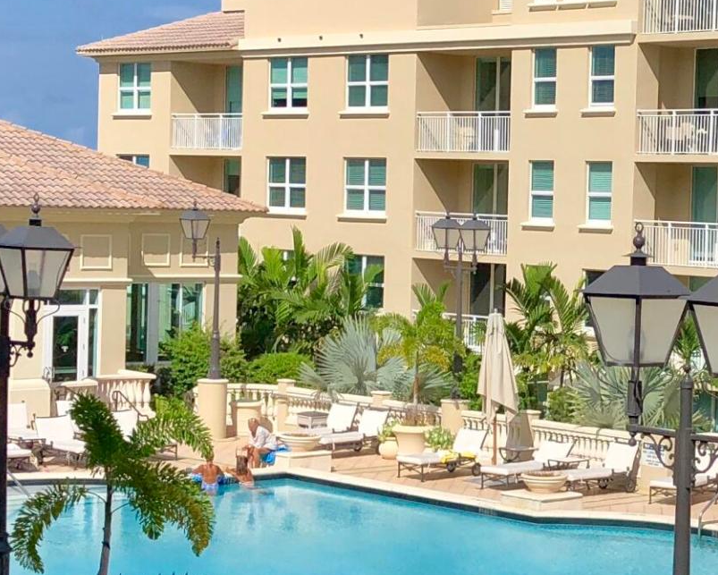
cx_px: 636
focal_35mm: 98
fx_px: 2083
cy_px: 309
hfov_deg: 19.2
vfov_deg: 15.7
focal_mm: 4
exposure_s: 1/4049
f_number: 1.8
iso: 25
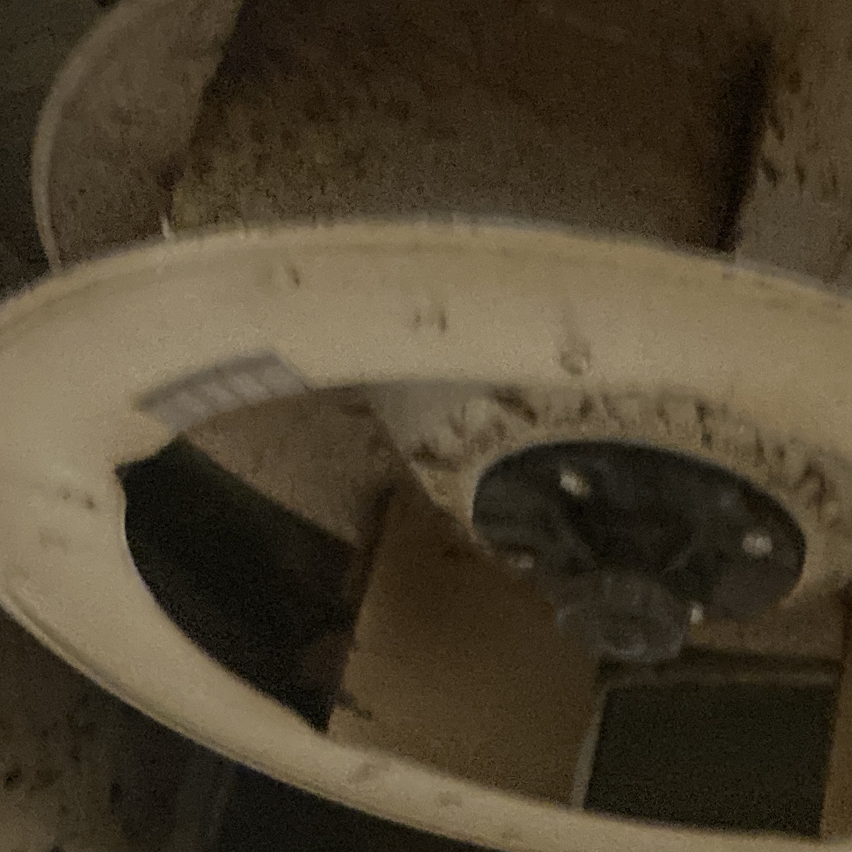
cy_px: 531
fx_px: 2033
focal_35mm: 73
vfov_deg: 23.6
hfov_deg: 23.2
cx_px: 730
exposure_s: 1/15
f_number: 1.8
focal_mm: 3.99
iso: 800
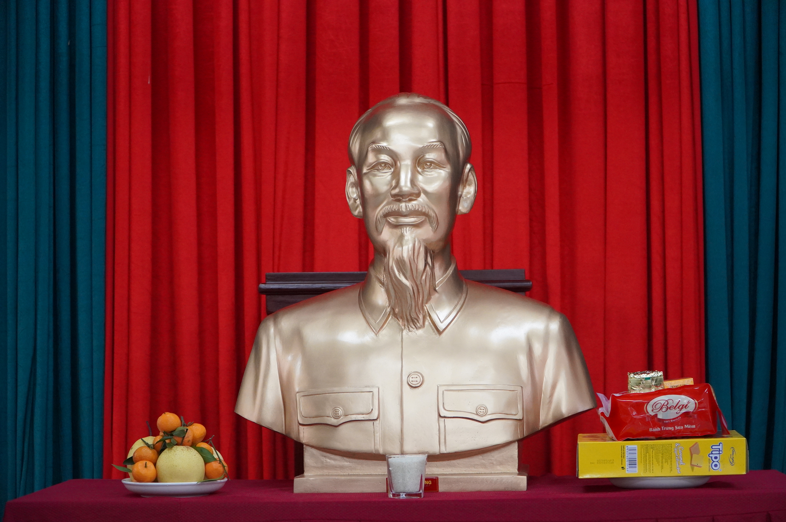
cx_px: 393
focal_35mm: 74
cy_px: 261
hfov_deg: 27.5
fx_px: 1603
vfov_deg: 18.5
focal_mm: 49
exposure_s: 1/160
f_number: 4
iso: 2500
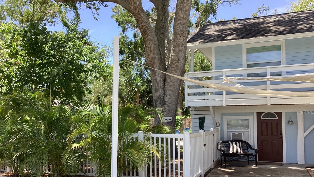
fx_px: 283
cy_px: 112
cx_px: 158
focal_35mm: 34
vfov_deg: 34.5
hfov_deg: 58.0
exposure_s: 1/248
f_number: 2.4
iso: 25
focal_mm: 3.3
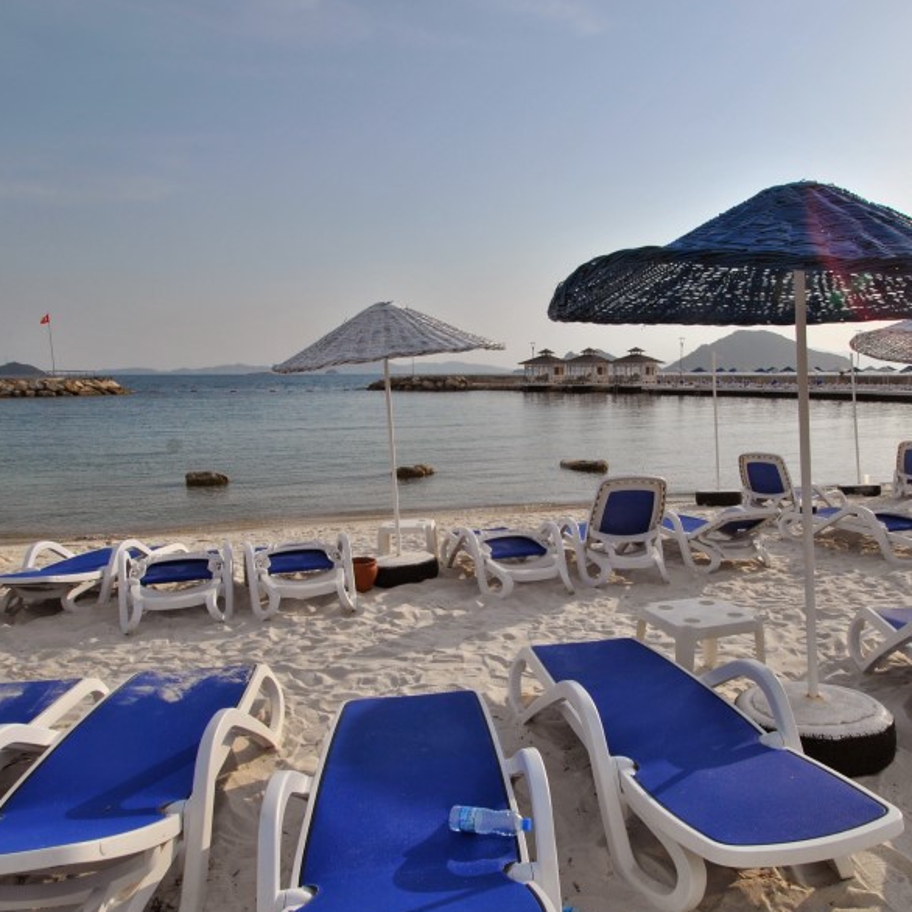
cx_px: 535
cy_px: 509
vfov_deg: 62.7
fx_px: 745
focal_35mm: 25
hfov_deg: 62.5
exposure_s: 1/400
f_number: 10
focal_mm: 10
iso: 100
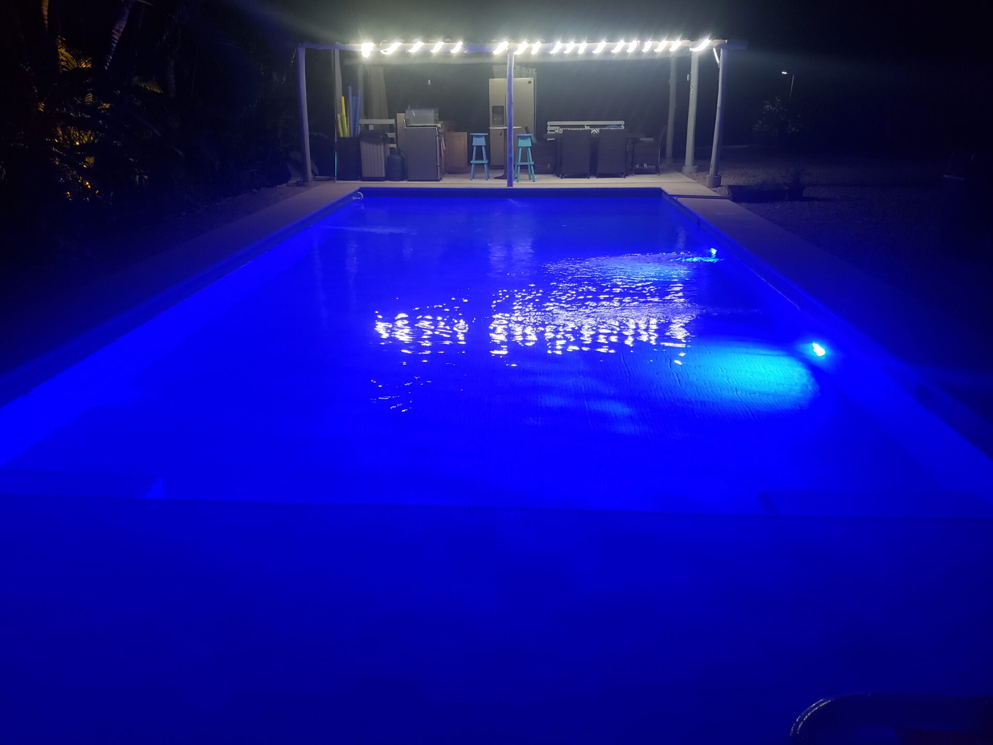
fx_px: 746
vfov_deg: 53.1
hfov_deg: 67.3
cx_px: 496
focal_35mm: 26
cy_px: 372
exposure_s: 1/24
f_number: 1.5
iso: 320
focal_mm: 4.3
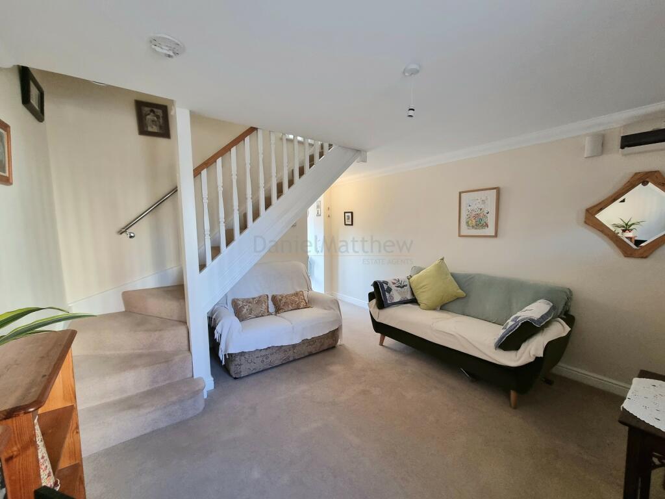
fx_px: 250
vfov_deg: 89.9
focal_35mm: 13
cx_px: 332
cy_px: 250
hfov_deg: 106.2
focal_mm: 2.2
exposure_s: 1/50
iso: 400
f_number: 2.2
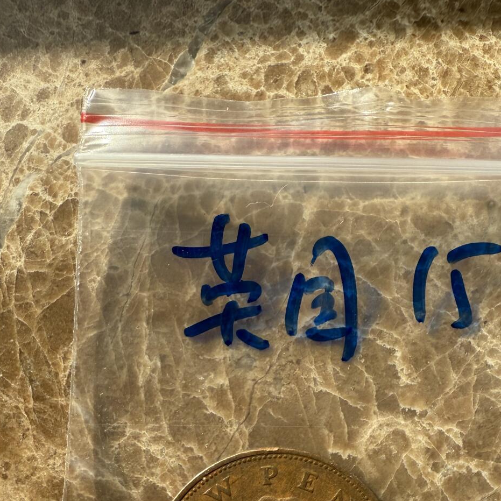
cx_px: 296
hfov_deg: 40.8
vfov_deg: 38.5
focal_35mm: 41
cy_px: 439
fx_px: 671
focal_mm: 2.22
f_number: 2.2
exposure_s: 1/479
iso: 40
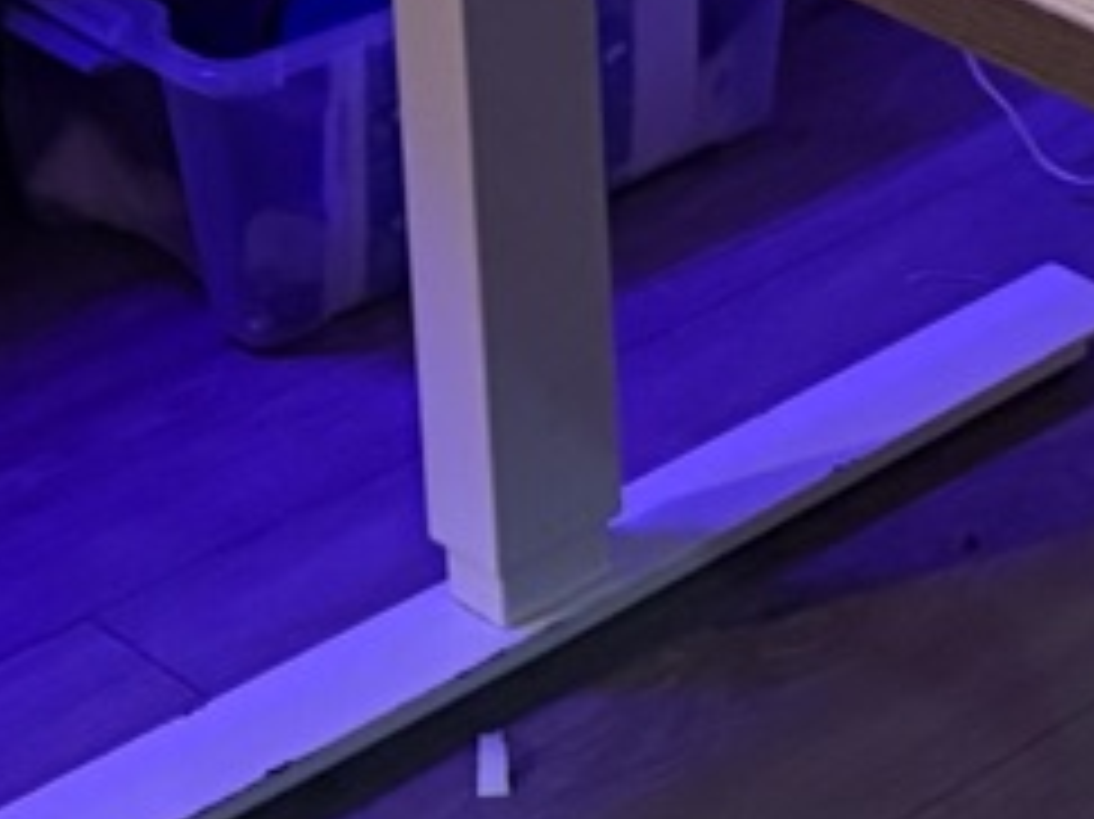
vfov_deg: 8.2
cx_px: 1405
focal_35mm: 171
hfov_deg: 11.3
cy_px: -896
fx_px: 5402
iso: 320
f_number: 1.6
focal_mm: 5.96
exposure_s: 1/50
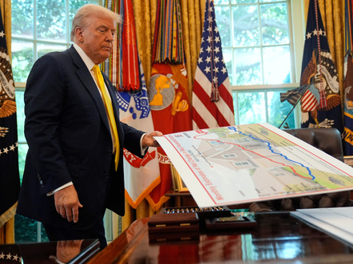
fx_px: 397
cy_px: 131
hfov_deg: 47.8
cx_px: 190
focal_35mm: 39
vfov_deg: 36.8
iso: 2000
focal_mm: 35
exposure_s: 1/500
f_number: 2.8
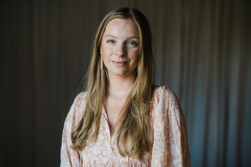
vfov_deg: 27.0
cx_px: 126
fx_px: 349
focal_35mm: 50
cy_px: 84
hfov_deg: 39.6
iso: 800
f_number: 1.8
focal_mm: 50
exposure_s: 1/800
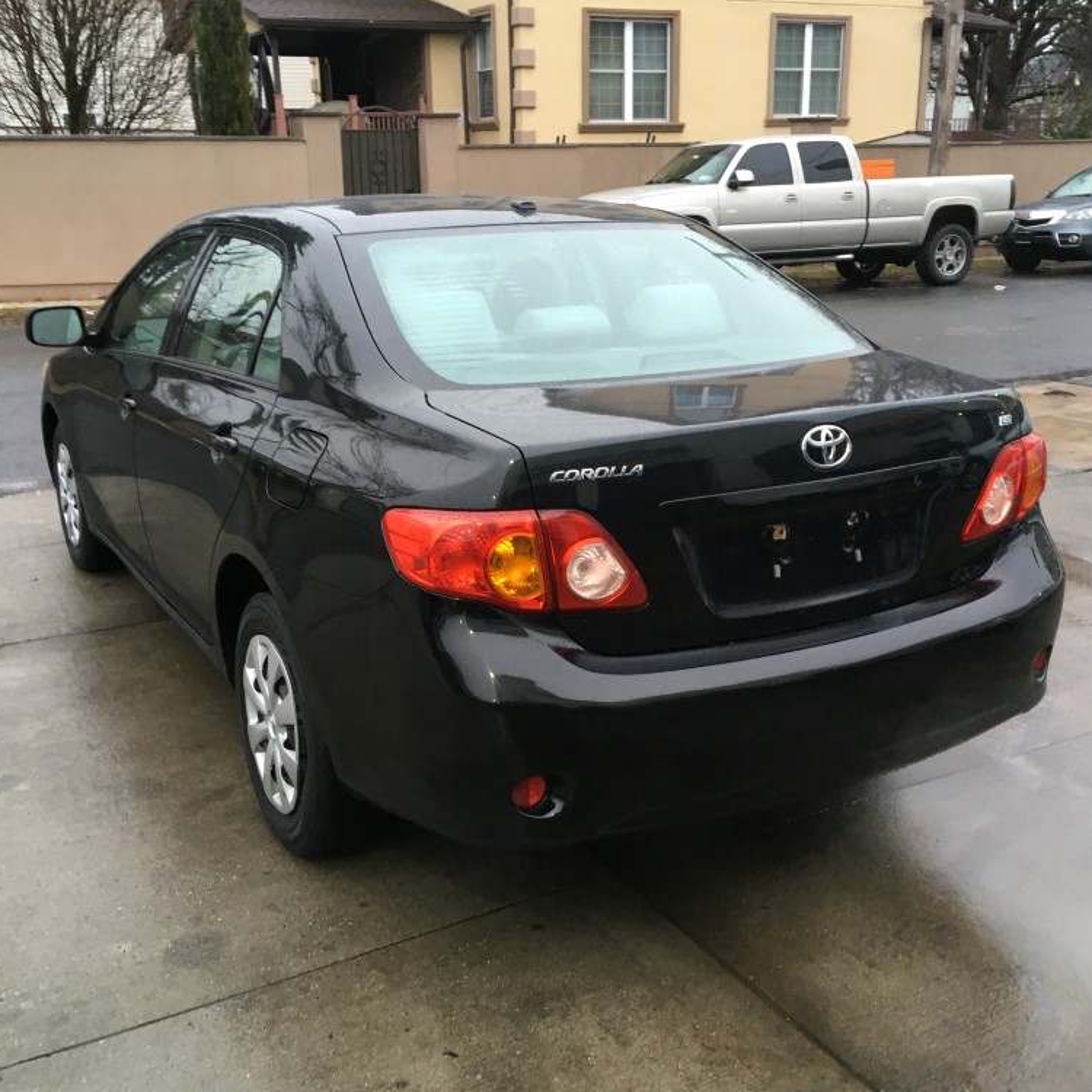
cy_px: 545
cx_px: 552
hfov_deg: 47.2
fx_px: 1249
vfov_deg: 47.2
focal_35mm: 35
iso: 64
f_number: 2.2
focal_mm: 4.15
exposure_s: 1/30
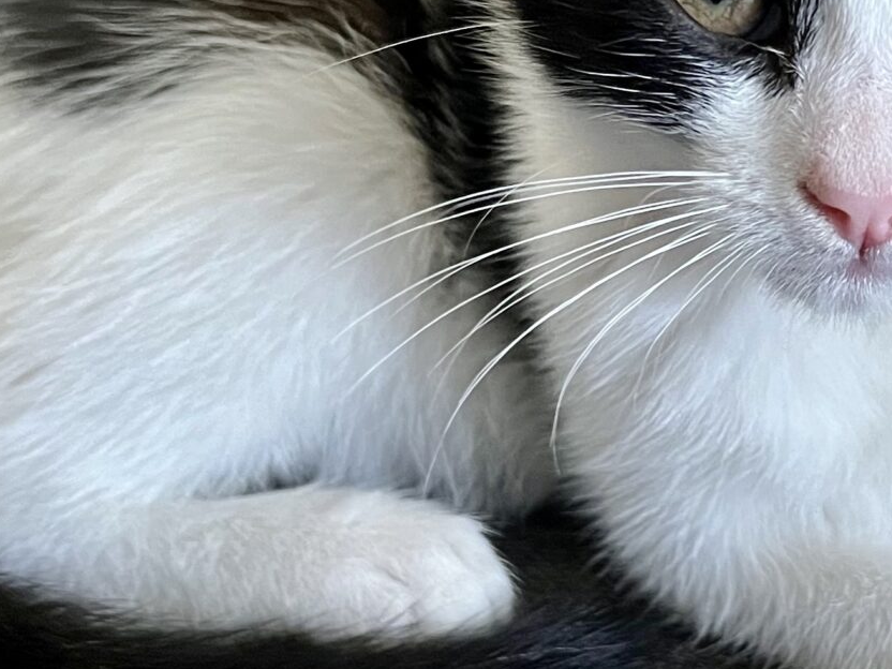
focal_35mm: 80
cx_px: 1040
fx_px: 2061
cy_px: 254
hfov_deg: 22.7
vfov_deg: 18.4
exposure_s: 1/60
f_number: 1.5
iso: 400
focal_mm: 5.7
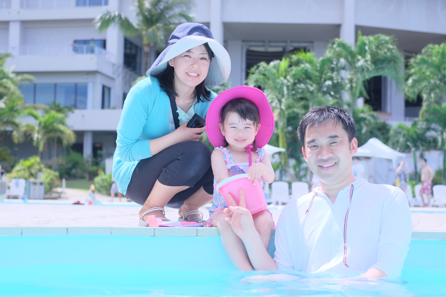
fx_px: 743
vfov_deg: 22.6
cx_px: 236
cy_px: 156
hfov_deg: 33.4
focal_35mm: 60
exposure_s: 1/4000
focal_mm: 35
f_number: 2.8
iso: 800
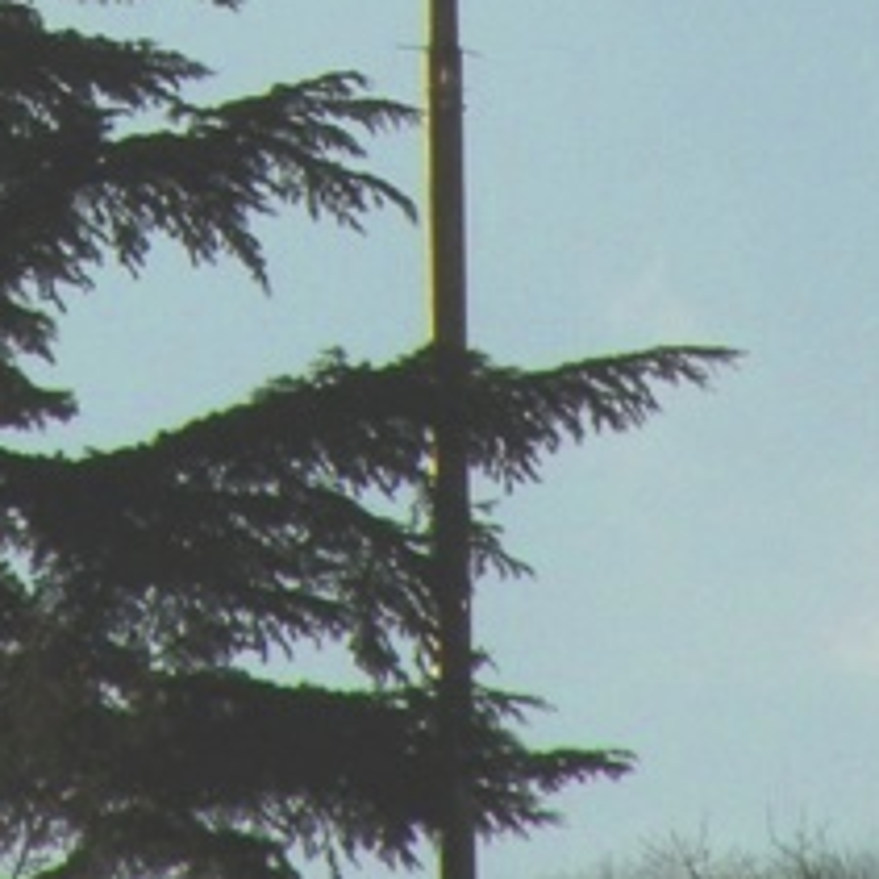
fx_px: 43122
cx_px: 69
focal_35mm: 1501
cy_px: -631
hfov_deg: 1.2
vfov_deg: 1.2
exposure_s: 1/455
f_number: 6.3
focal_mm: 64.5
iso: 64
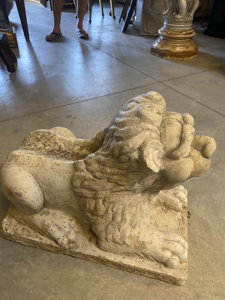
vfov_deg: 67.3
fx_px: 225
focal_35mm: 26
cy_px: 150
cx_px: 112
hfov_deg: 53.1
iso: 200
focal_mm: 4.25
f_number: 1.8
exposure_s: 1/50
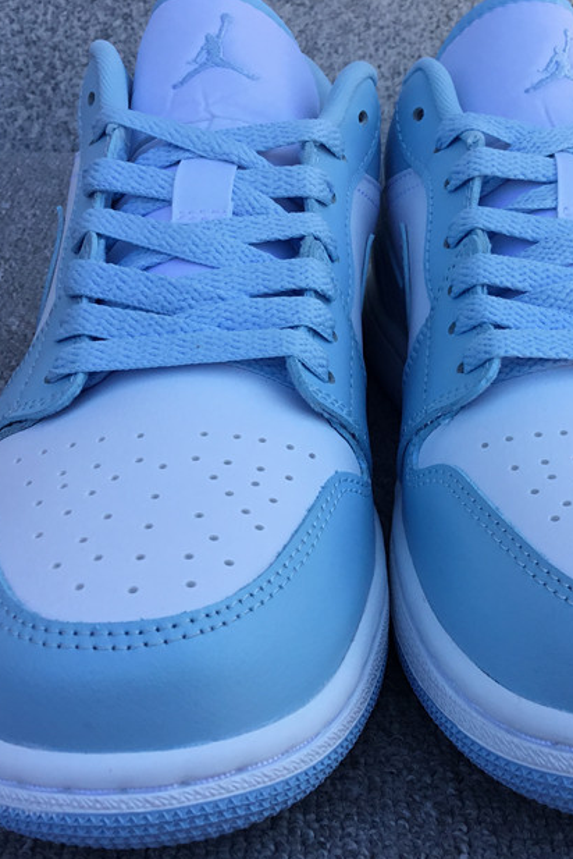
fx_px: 1121
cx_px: 394
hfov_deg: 28.4
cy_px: 423
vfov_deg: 41.9
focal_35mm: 47
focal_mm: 3.3
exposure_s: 1/338
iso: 25
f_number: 2.4
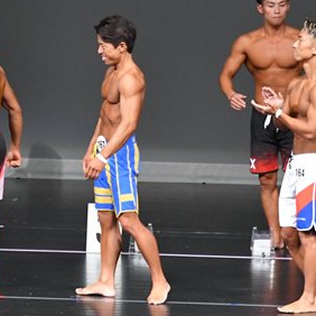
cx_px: 15
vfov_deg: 3.7
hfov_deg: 3.7
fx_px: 4864
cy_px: 102
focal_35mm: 471
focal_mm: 135
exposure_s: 1/400
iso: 5000
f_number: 5.6
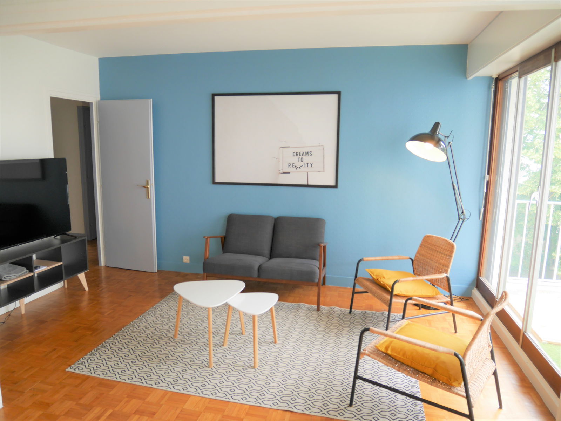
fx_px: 389
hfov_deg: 71.6
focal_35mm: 24
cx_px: 280
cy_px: 210
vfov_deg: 56.8
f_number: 3.5
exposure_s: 1/60
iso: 320
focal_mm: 12
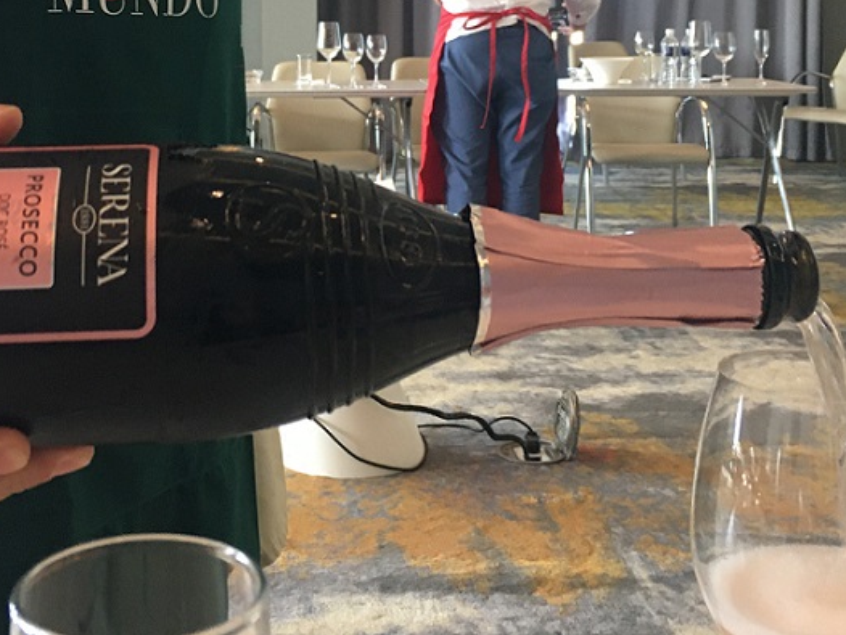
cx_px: 314
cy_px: 84
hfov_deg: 35.9
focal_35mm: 53
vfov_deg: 26.8
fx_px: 1296
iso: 125
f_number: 2.2
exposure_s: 1/30
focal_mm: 4.15
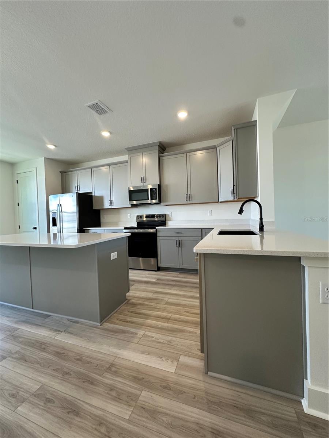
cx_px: 164
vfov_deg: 102.1
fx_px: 177
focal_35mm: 14
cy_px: 219
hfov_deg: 85.7
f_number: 2.2
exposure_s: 1/120
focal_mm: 2.22
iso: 200
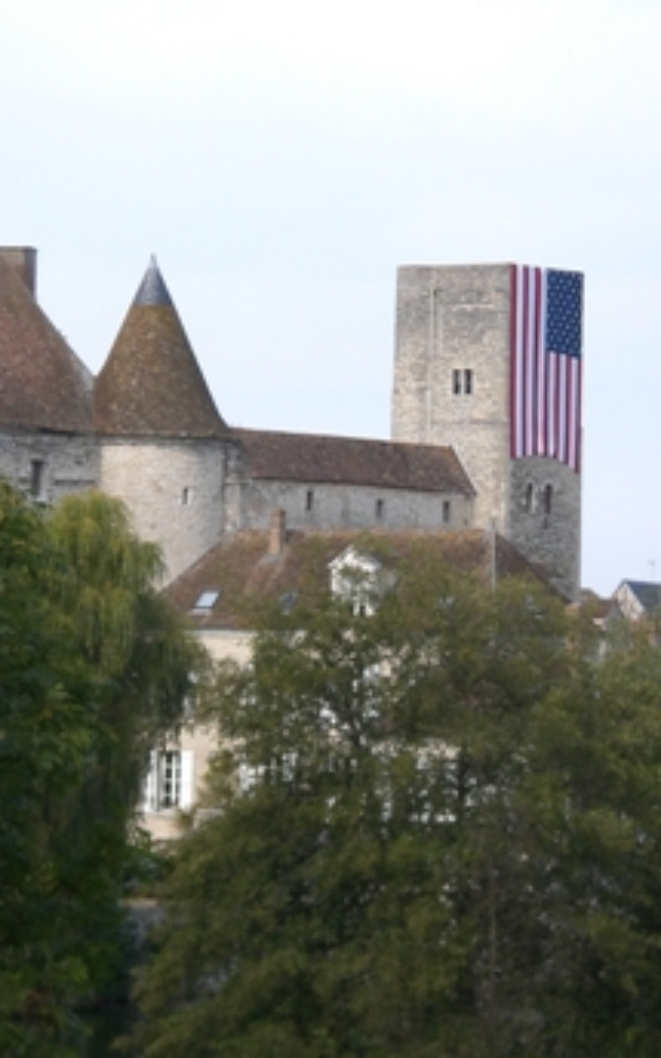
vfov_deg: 10.6
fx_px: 5678
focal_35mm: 197
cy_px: 428
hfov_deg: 6.7
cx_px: 338
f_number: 5.4
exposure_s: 1/160
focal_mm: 16.51
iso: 50
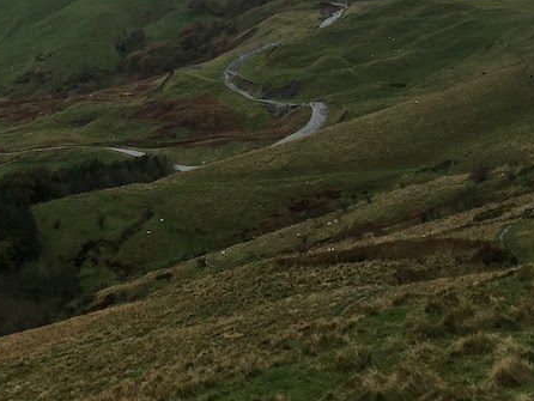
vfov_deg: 18.2
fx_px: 1204
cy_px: -47
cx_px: 90
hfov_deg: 24.5
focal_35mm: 78
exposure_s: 1/1748
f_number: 2.2
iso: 25
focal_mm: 4.15
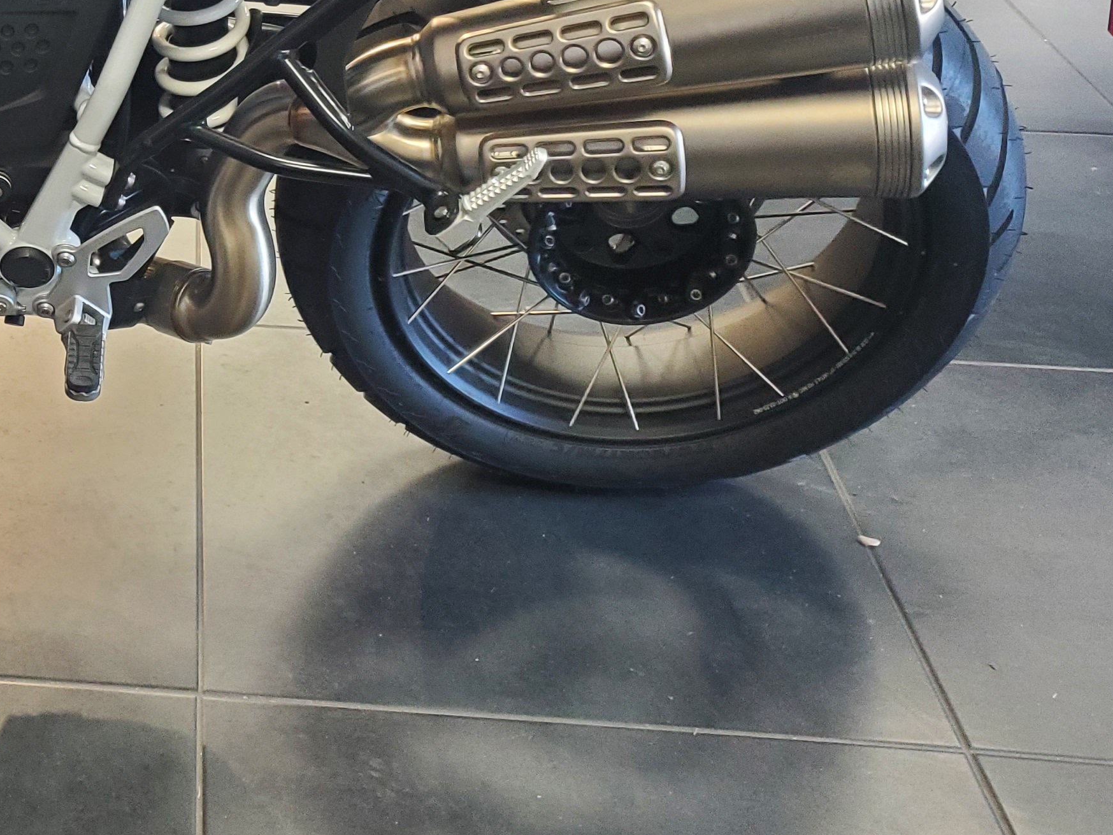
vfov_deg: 23.7
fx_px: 1929
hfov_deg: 29.4
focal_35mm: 60
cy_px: 75
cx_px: -71
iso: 250
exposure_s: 1/40
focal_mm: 4.3
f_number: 1.5
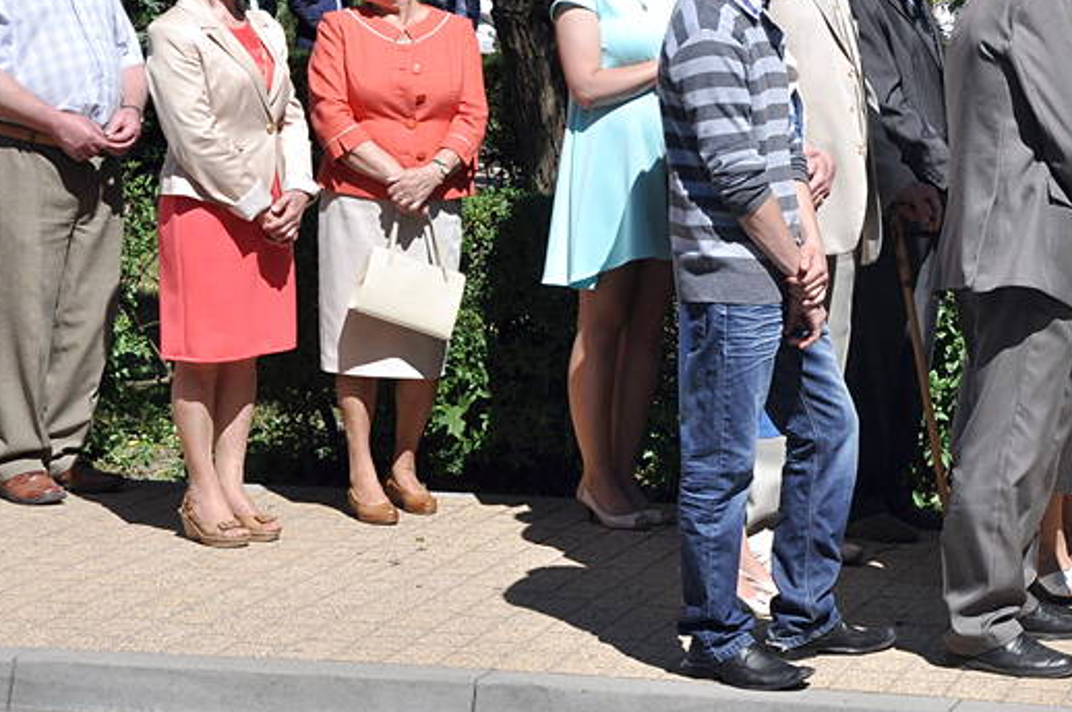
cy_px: 227
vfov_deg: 12.3
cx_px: 848
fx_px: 3296
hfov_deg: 18.3
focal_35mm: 111
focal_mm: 45
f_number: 13
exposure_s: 1/640
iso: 400
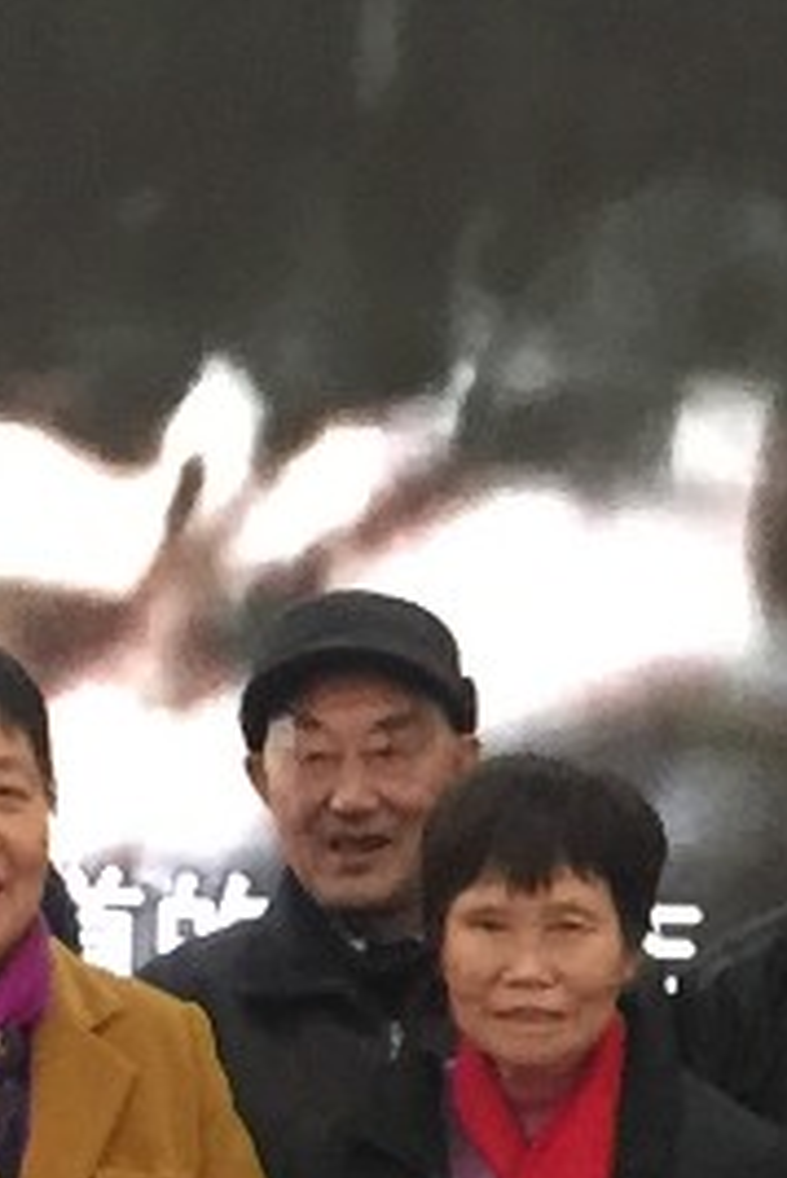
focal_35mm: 180
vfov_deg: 11.3
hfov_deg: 7.6
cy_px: 1112
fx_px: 5894
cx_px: 1024
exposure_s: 1/8
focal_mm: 4.15
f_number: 2.2
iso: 125
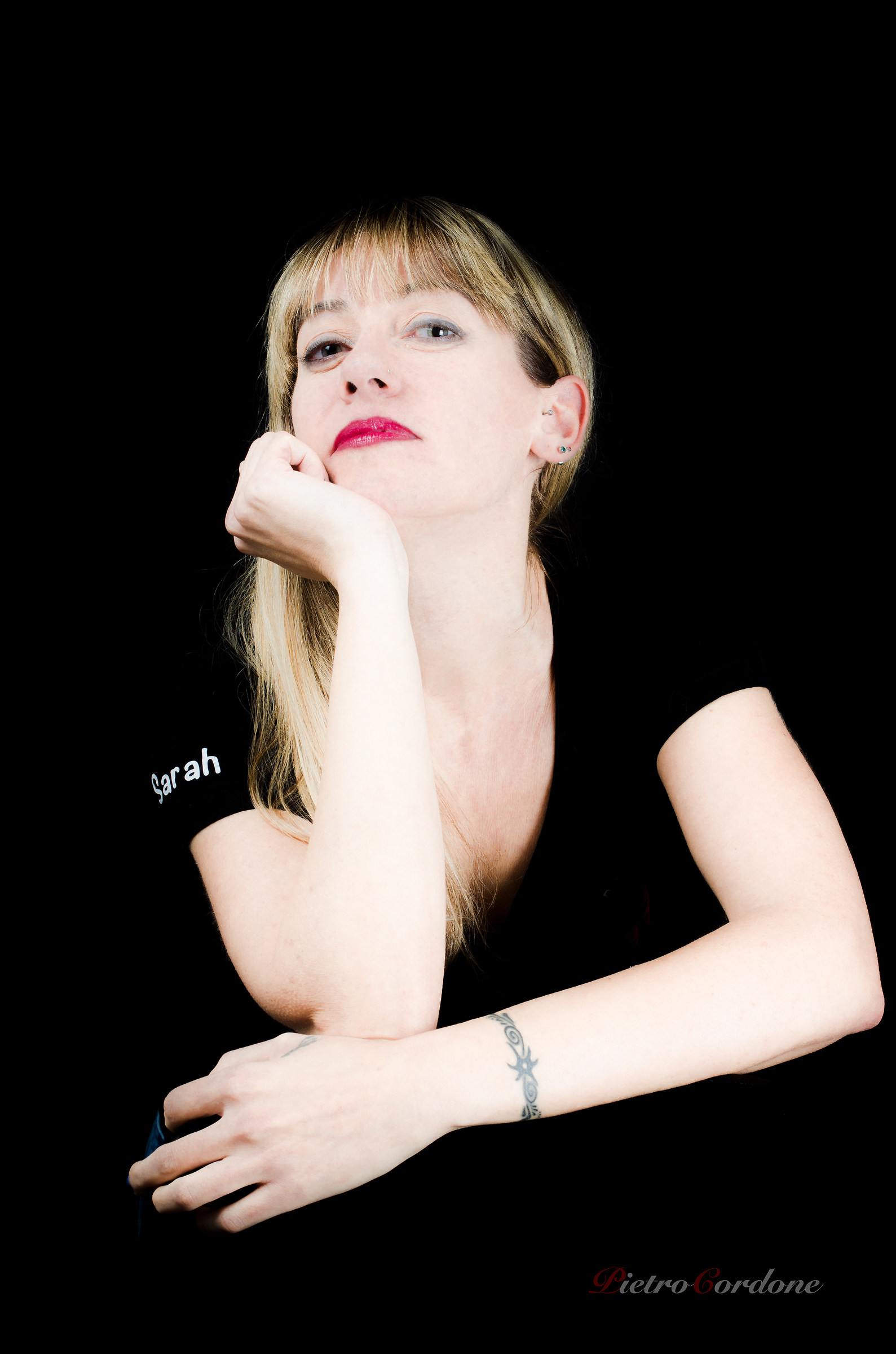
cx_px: 448
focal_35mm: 66
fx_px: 2476
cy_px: 677
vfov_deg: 30.6
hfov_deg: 20.5
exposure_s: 1/160
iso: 100
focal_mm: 44
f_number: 9
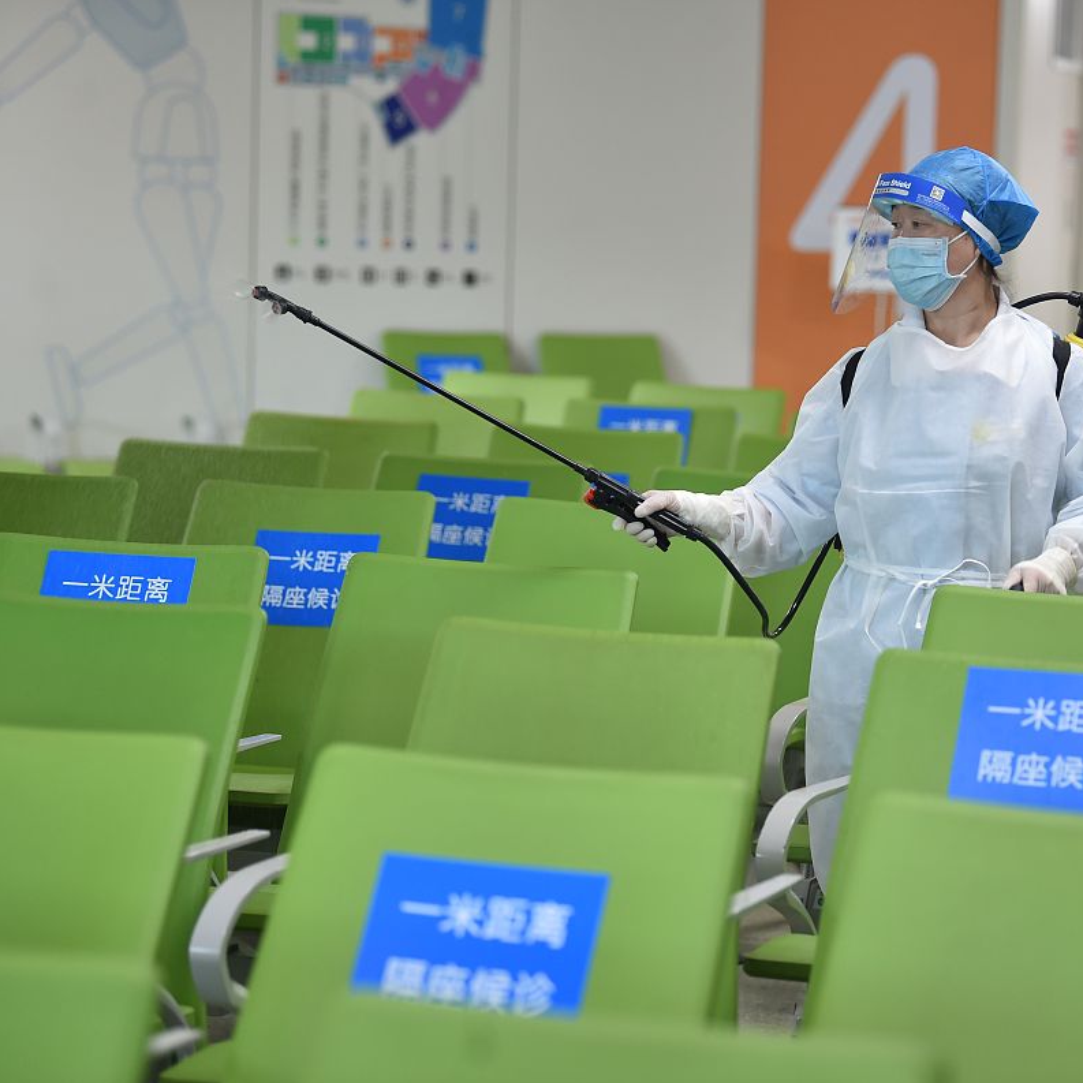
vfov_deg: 13.8
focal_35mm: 126
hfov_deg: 13.8
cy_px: 543
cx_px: 750
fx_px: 4460
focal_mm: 98
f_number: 2.8
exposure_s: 1/200
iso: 1250
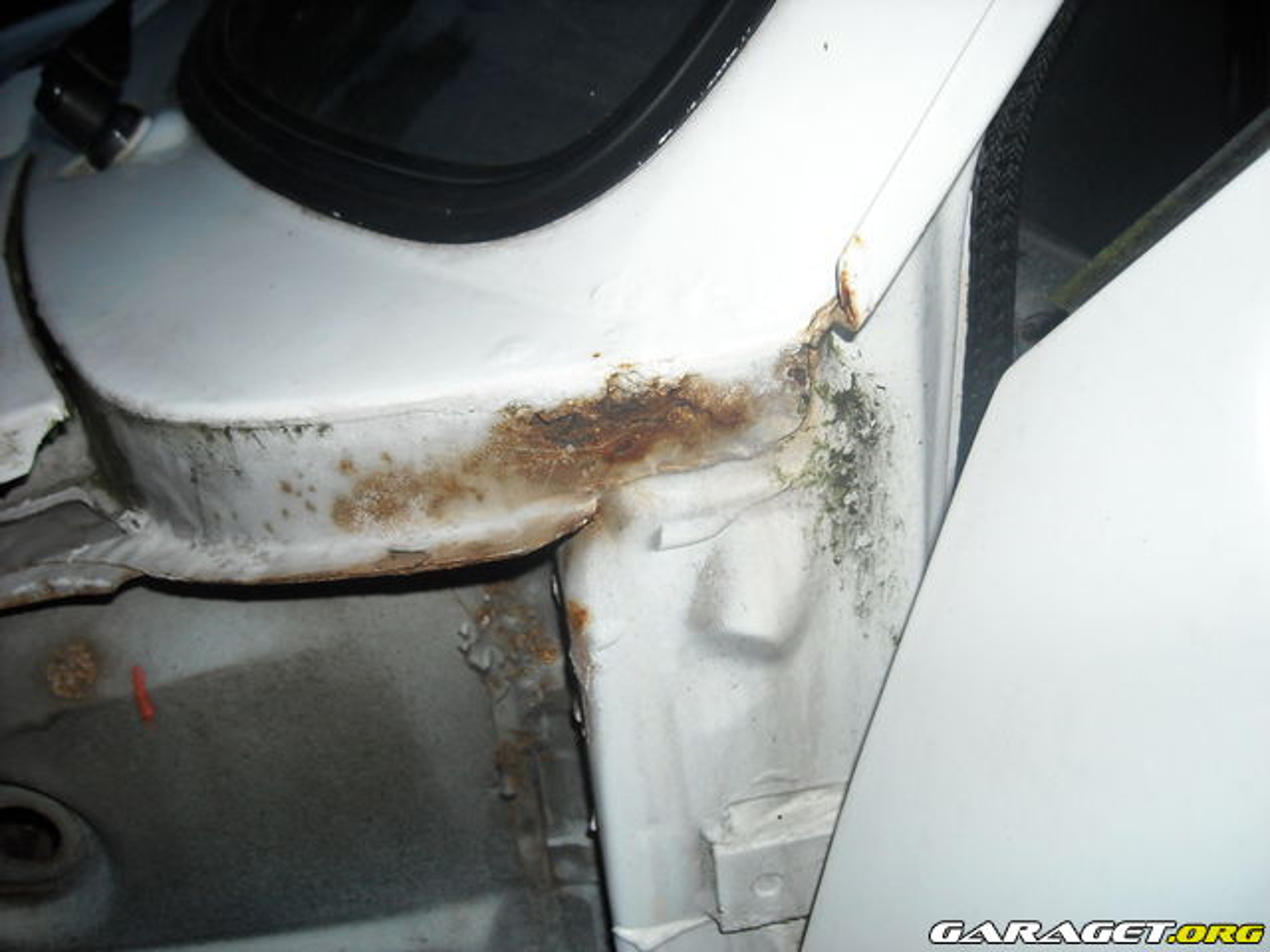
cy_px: 476
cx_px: 635
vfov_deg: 40.7
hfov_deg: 52.6
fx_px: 1284
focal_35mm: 35
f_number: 2.8
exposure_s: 1/60
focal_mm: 5.7
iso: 200
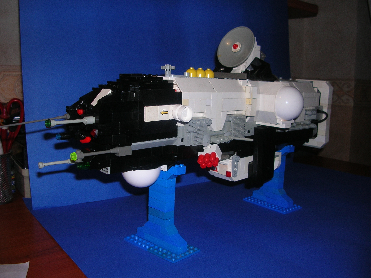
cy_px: 139
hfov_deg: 52.7
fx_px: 375
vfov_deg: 40.6
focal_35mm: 35
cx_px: 186
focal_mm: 5.8
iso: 50
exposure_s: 1/60.1
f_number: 2.8
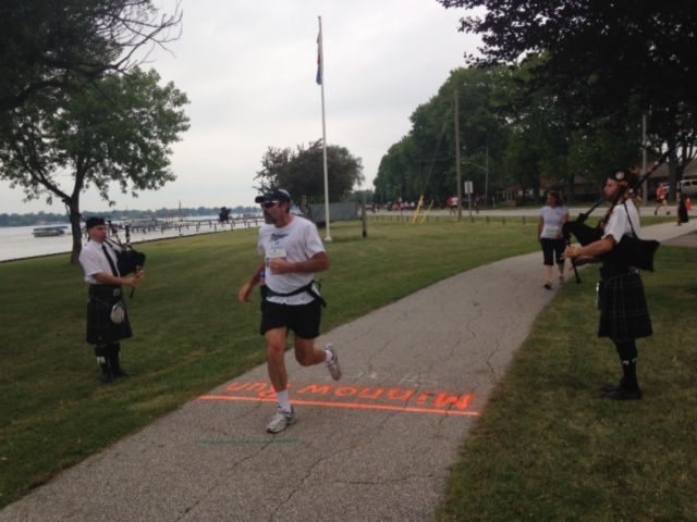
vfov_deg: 42.9
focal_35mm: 33
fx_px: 664
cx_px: 348
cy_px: 261
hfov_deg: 55.4
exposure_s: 1/616
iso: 50
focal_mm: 4.12
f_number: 2.4
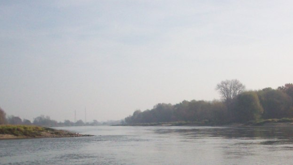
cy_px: 149
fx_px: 513
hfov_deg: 31.9
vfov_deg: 18.0
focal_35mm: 66
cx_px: 162
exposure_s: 1/871
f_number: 5.6
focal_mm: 6.2
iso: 160
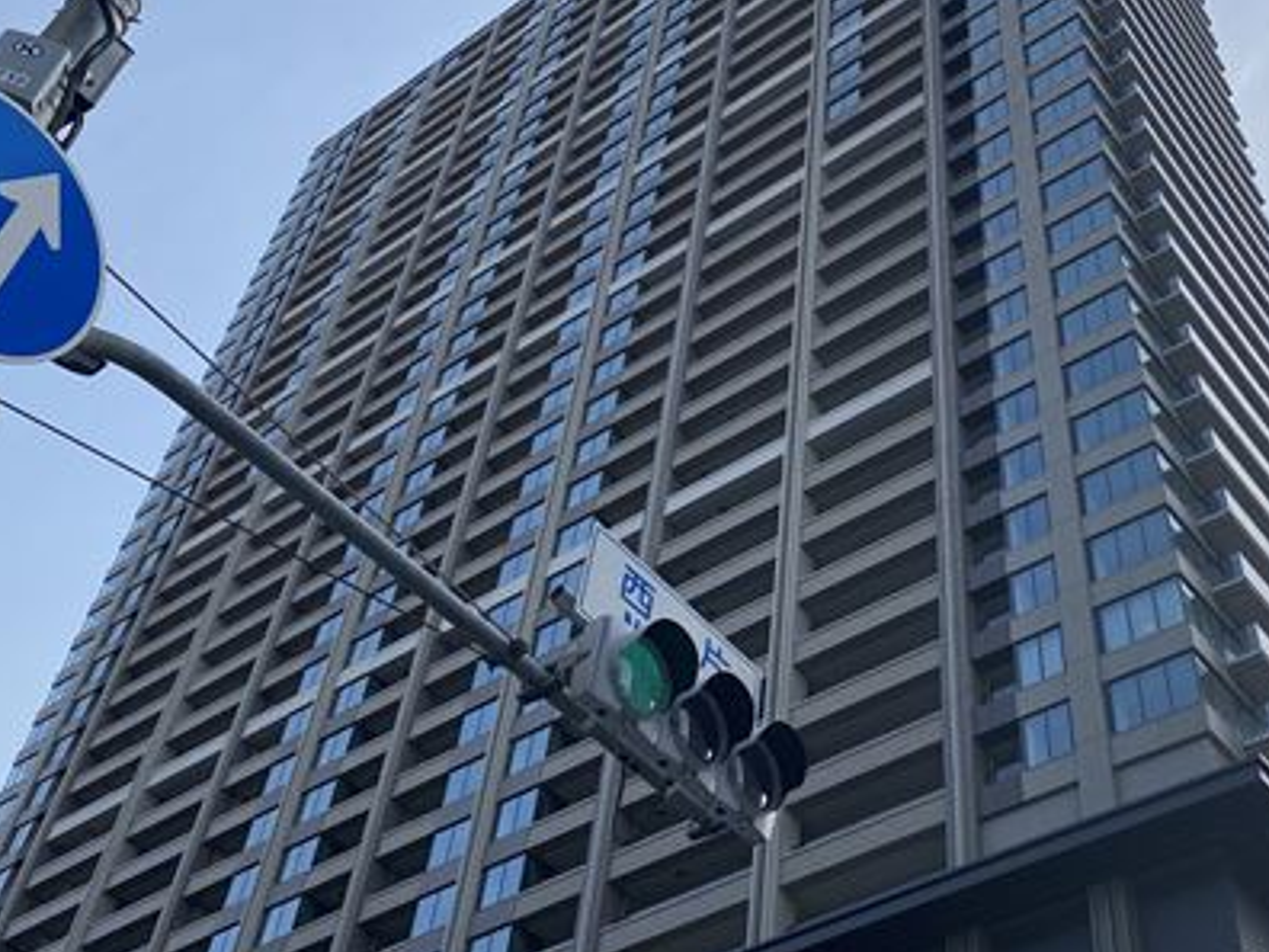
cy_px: 423
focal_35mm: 42
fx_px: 1540
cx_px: 907
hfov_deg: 43.7
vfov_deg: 34.3
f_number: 1.8
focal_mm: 4.25
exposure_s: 1/2755
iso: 32
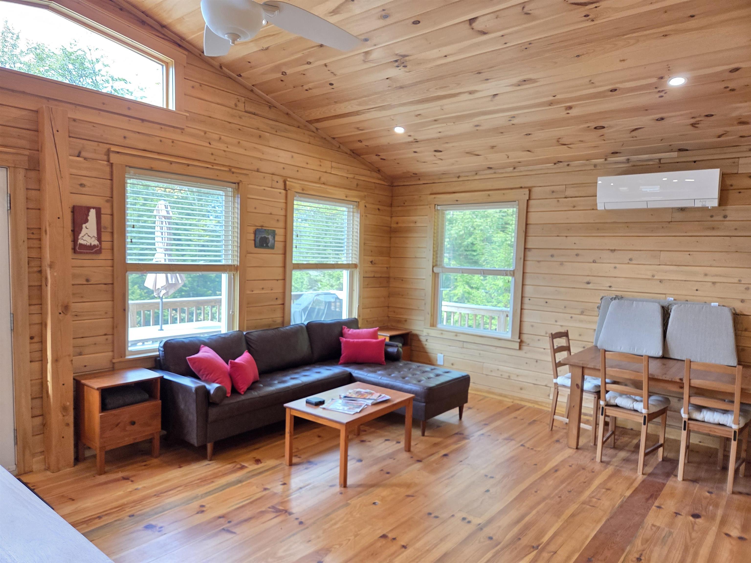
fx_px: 499
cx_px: 376
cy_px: 282
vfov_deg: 58.9
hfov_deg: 73.9
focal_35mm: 23
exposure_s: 1/120
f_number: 1.8
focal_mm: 5.4
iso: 160
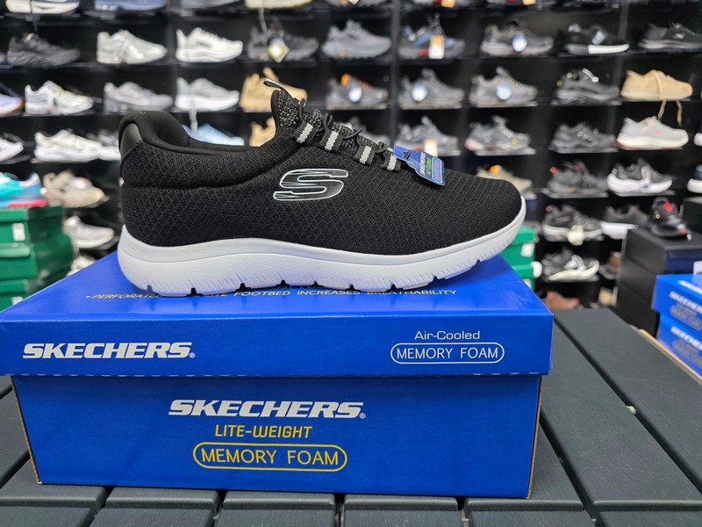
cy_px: 264
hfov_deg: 73.9
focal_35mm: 23
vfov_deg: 58.9
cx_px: 351
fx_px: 466
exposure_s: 1/100
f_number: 1.7
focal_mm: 6.3
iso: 250
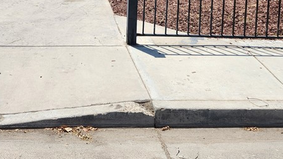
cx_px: 94
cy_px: -51
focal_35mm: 57
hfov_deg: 36.2
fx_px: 428
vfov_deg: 19.4
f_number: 1.8
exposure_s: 1/1542
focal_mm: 5.54
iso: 25
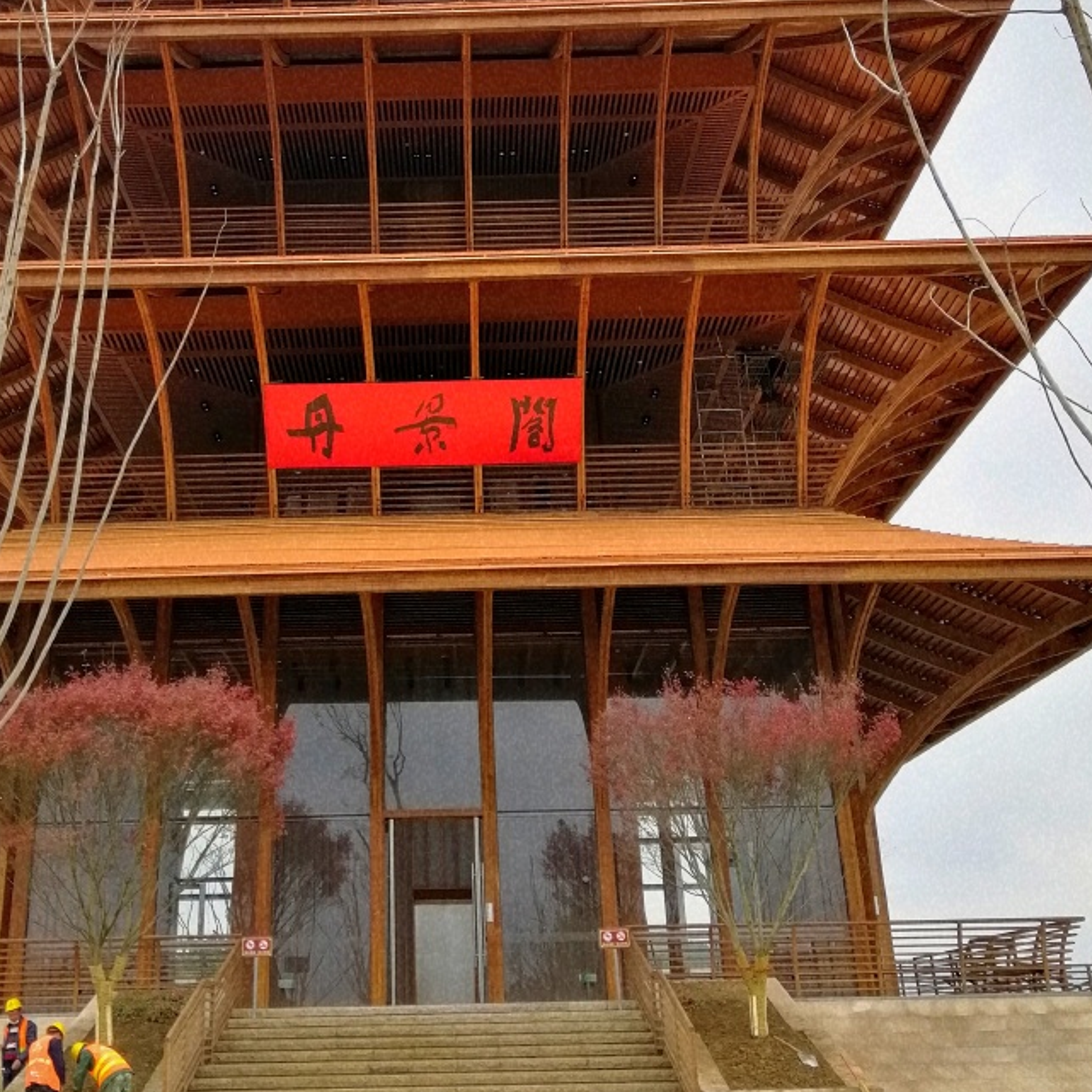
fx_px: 1535
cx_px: 411
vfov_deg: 38.6
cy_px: 339
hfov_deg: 38.9
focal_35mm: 43
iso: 50
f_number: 2.2
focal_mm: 3.81
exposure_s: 1/233
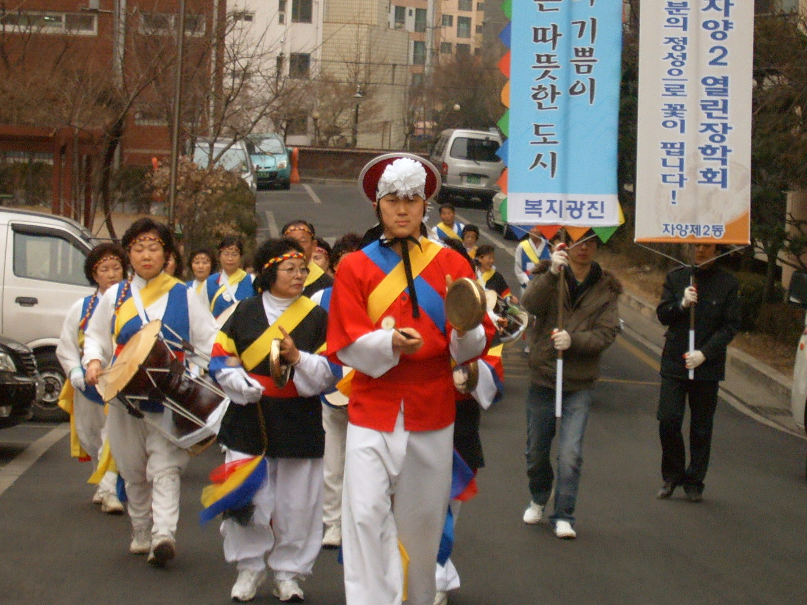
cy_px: 311
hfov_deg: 19.6
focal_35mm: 100
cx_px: 403
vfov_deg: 14.8
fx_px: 2331
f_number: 4.5
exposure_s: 1/15
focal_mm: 15.7
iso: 100
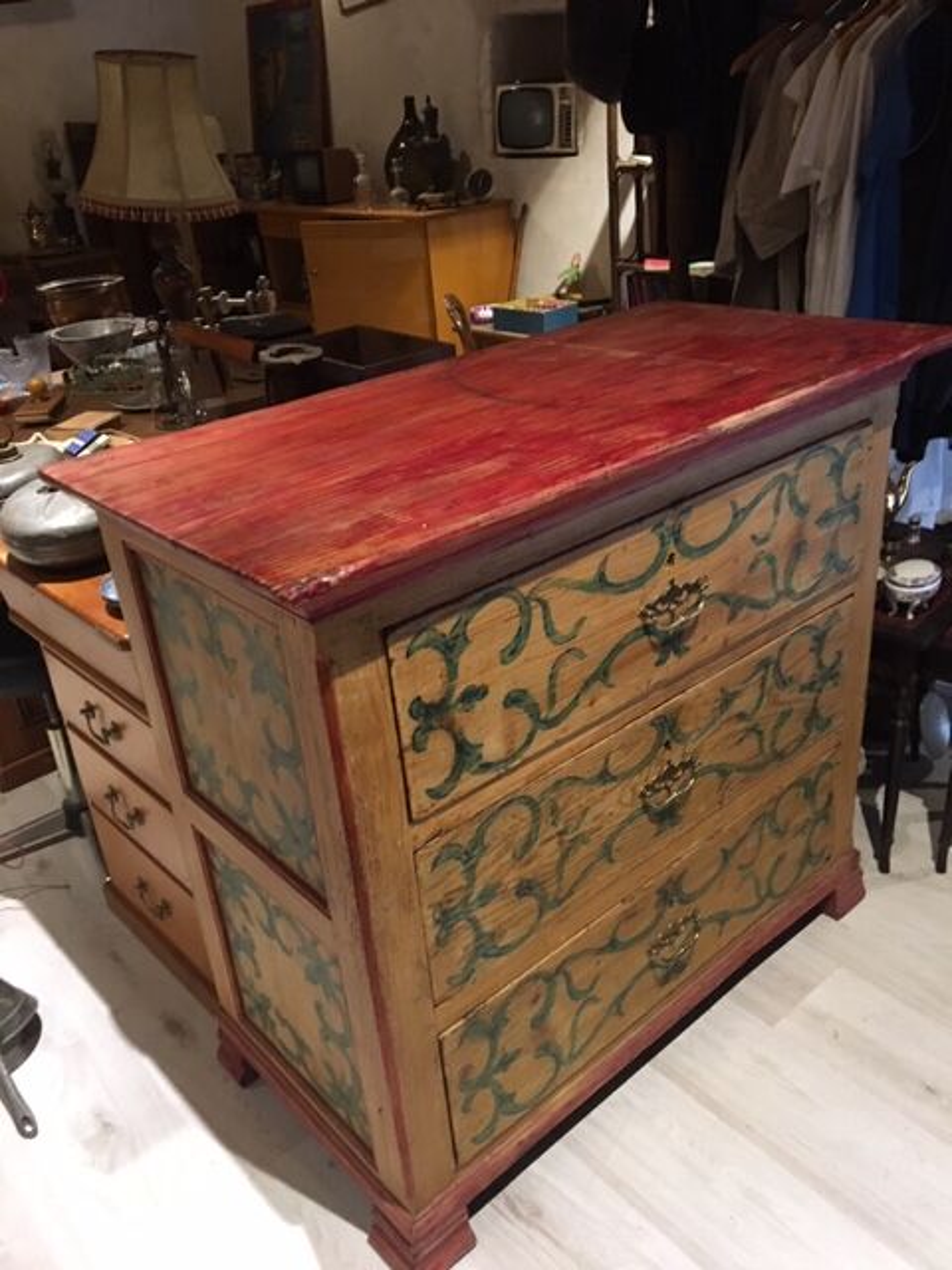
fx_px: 1063
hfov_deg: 48.2
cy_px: 635
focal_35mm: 29
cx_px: 476
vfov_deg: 61.7
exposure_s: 1/17
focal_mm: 4.15
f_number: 2.2
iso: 200
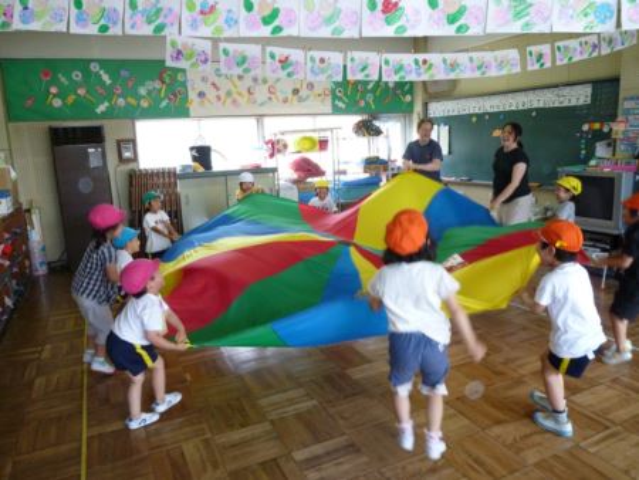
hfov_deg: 69.4
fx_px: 462
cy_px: 240
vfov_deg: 54.9
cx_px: 320
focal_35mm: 25
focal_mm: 4.5
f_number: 2.8
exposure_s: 1/60
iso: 200
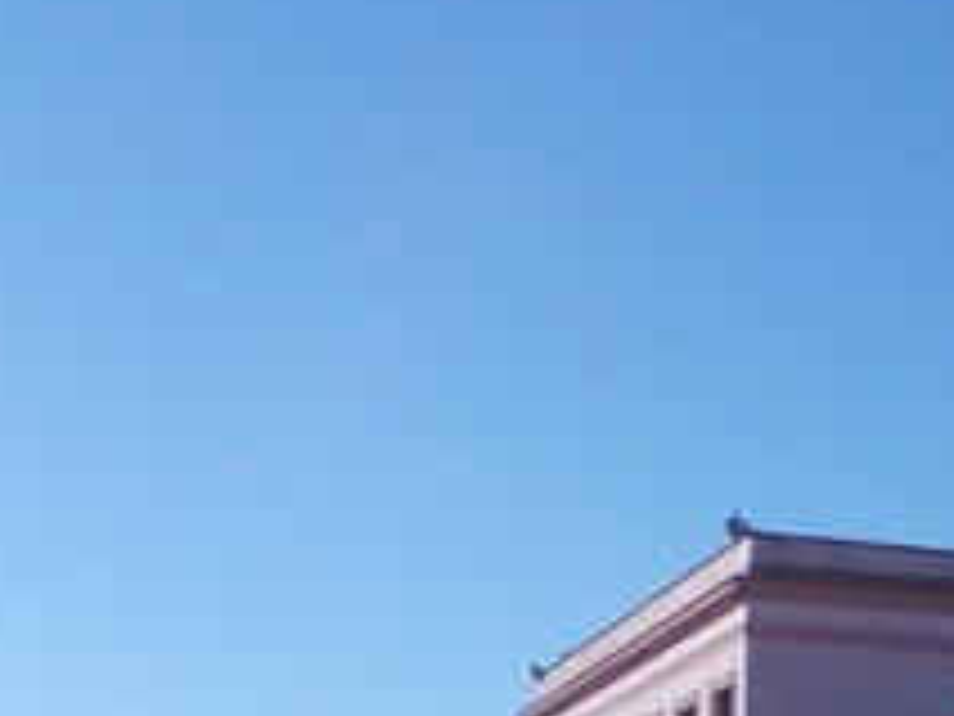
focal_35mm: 101
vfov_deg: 13.8
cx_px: 1188
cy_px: 1045
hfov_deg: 18.3
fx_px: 2784
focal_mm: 4
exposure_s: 1/400
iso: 80
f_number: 5.4
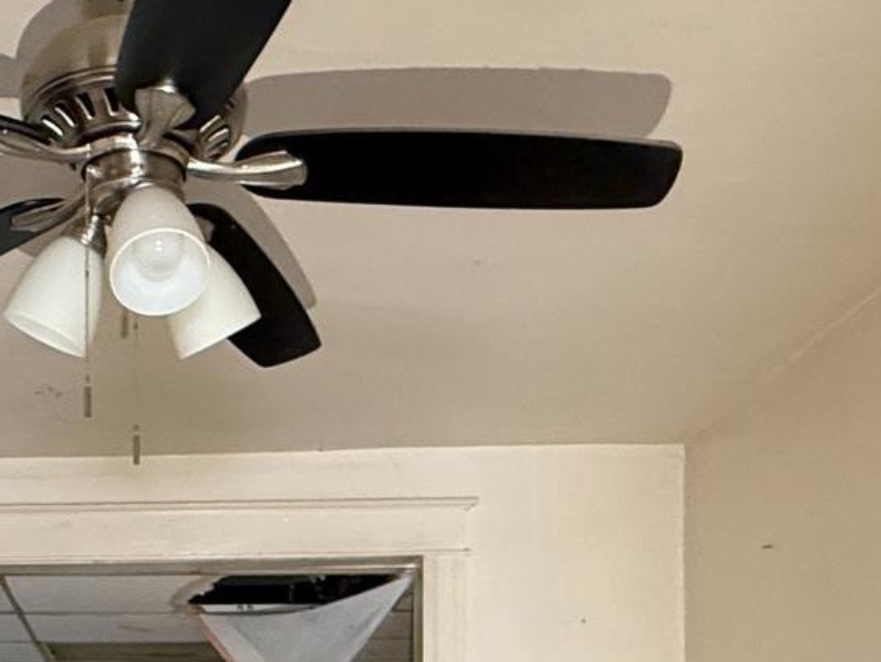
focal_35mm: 52
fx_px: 1324
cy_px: 831
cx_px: 174
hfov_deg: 35.6
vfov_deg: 24.8
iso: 400
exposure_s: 1/62
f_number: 2.2
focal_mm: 2.22
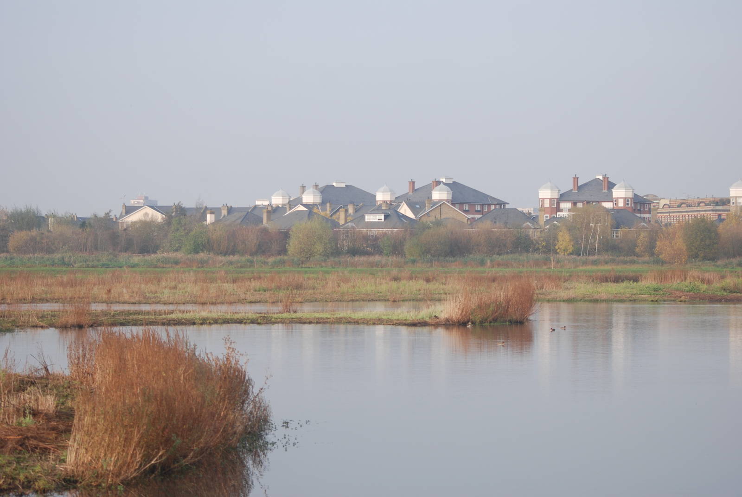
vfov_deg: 13.1
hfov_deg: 19.4
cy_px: 248
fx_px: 2167
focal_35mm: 105
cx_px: 371
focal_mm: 70
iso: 200
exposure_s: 1/500
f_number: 5.6
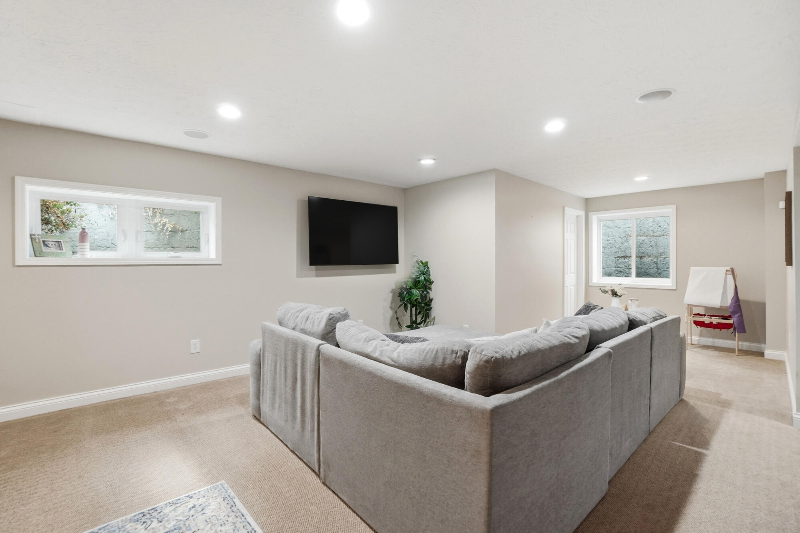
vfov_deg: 77.3
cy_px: 266
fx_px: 333
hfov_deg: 100.4
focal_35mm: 15
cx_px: 400
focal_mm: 10
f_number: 4
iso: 100
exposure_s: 1/125
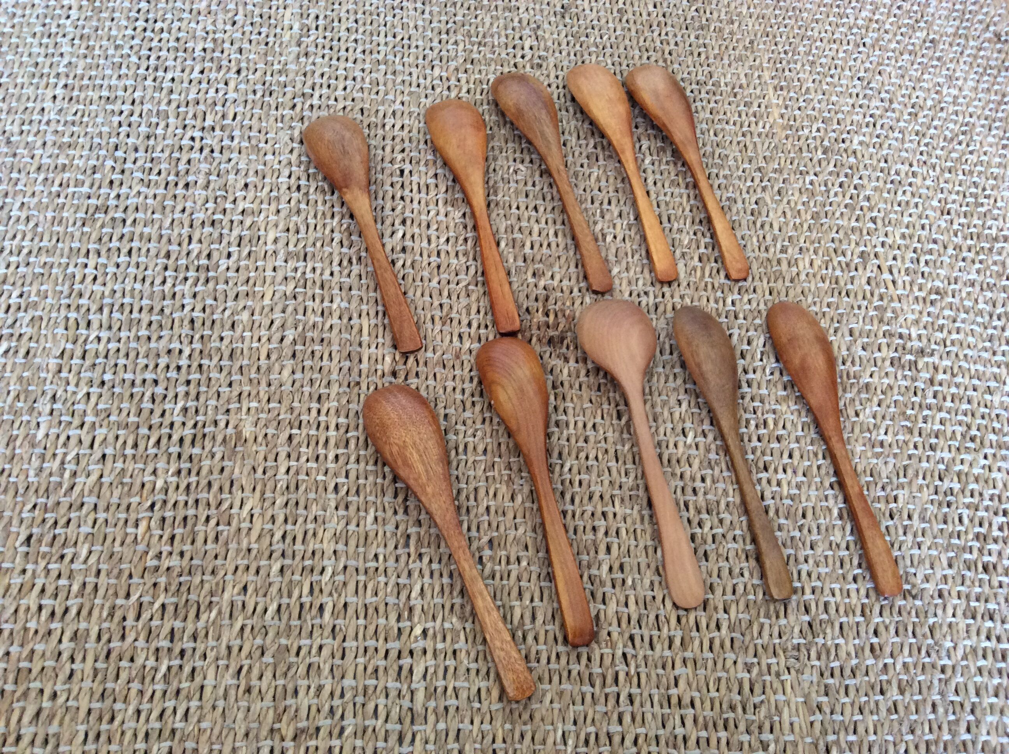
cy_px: 377
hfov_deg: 56.9
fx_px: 931
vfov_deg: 44.1
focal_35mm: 32
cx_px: 504
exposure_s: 1/25
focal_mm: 3.3
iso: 125
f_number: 2.4
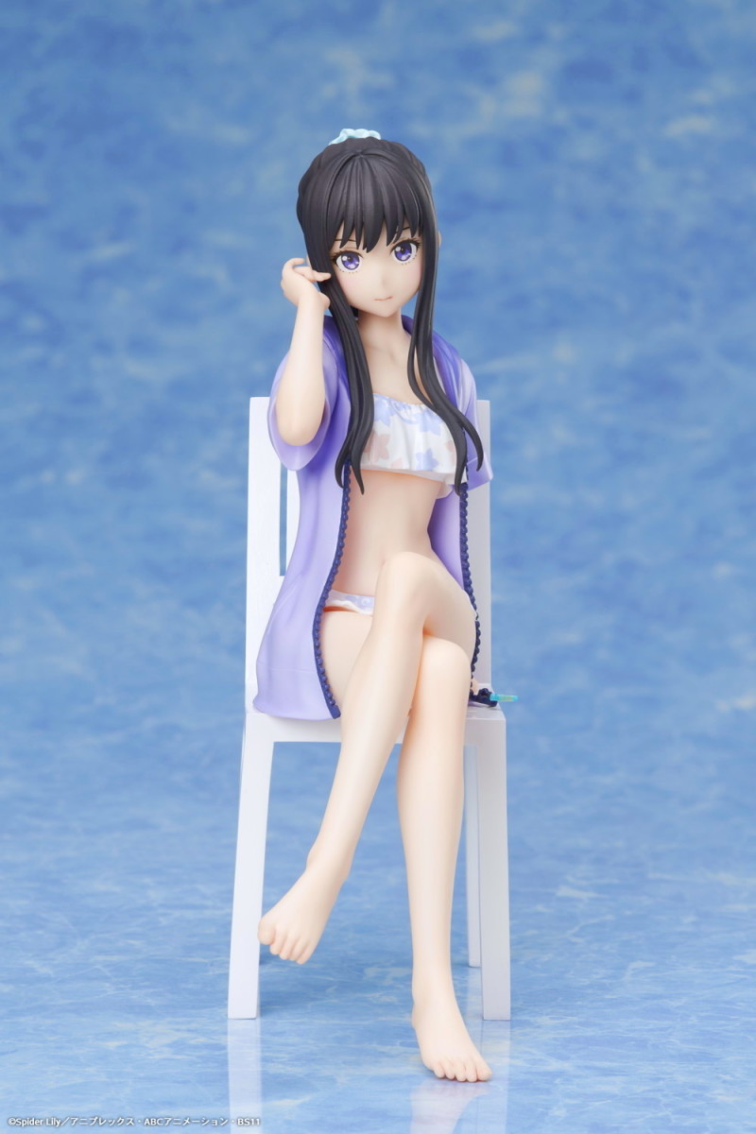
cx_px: 378
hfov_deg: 13.7
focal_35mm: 100
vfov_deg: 20.4
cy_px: 567
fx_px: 3150
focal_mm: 100
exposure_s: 1/125
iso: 100
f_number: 18
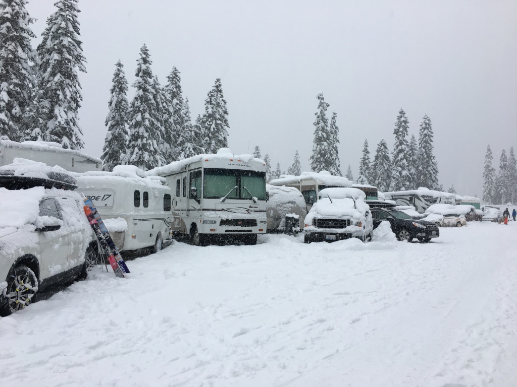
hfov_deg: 61.7
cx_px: 258
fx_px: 433
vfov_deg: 48.2
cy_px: 194
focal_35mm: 29
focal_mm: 4.15
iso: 32
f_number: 2.2
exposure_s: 1/120
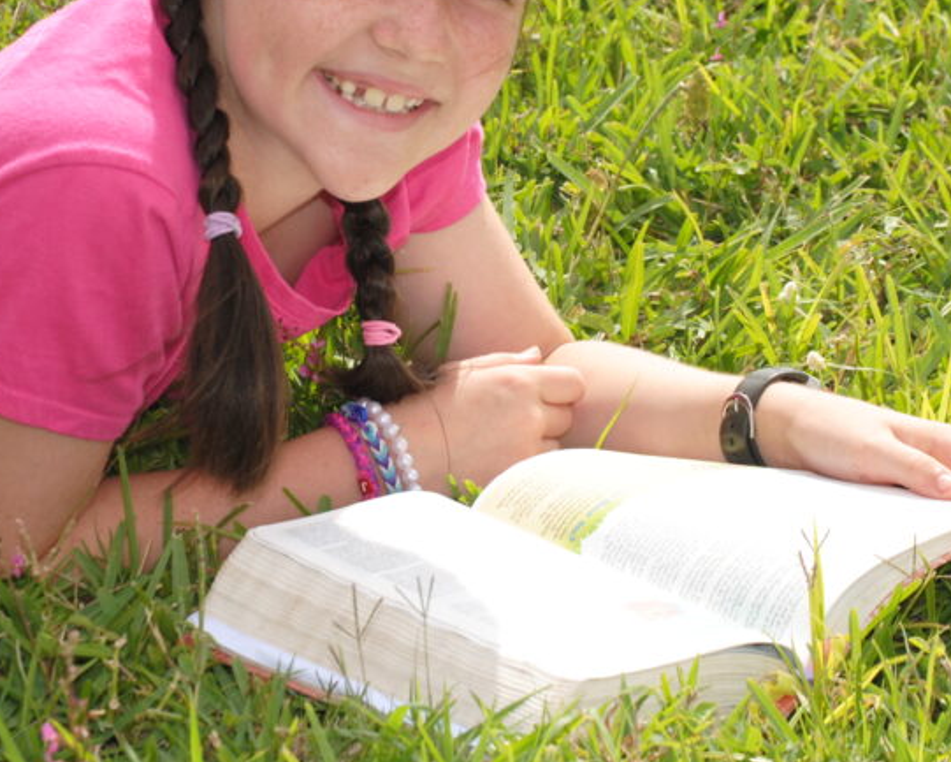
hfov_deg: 12.0
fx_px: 4504
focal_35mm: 160
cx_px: 396
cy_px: 228
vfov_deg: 9.6
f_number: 10
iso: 100
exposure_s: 1/200
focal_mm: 60
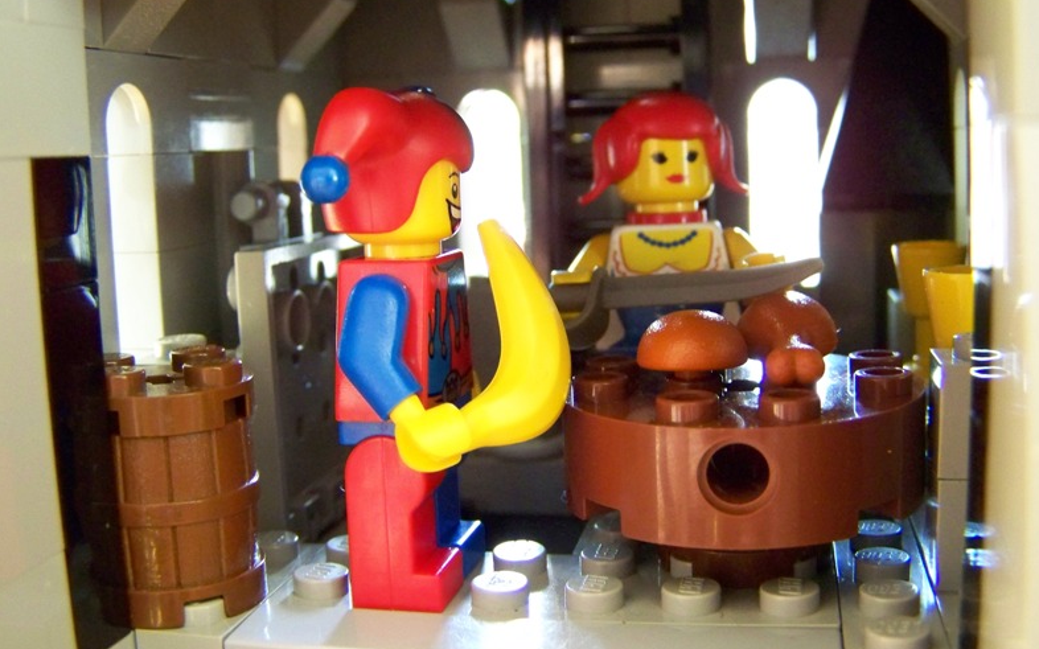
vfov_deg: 31.2
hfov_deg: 48.2
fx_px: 1161
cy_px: 293
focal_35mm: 41
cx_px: 526
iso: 400
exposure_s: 1/25
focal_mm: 6.3
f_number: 2.8
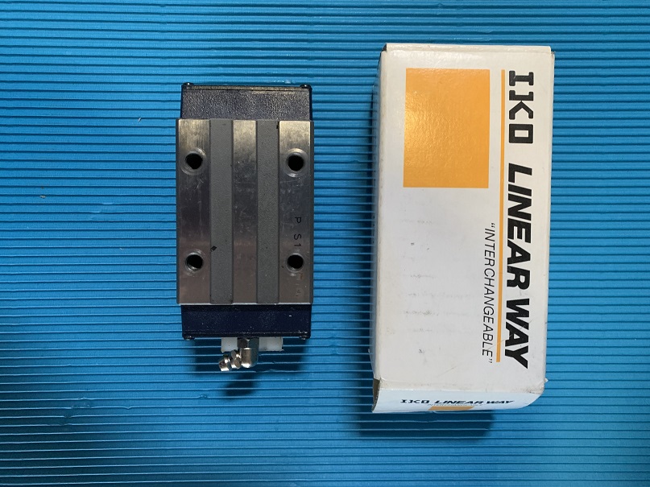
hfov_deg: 67.3
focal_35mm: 26
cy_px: 244
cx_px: 325
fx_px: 488
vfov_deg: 53.1
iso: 400
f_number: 1.8
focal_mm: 4.25
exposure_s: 1/60
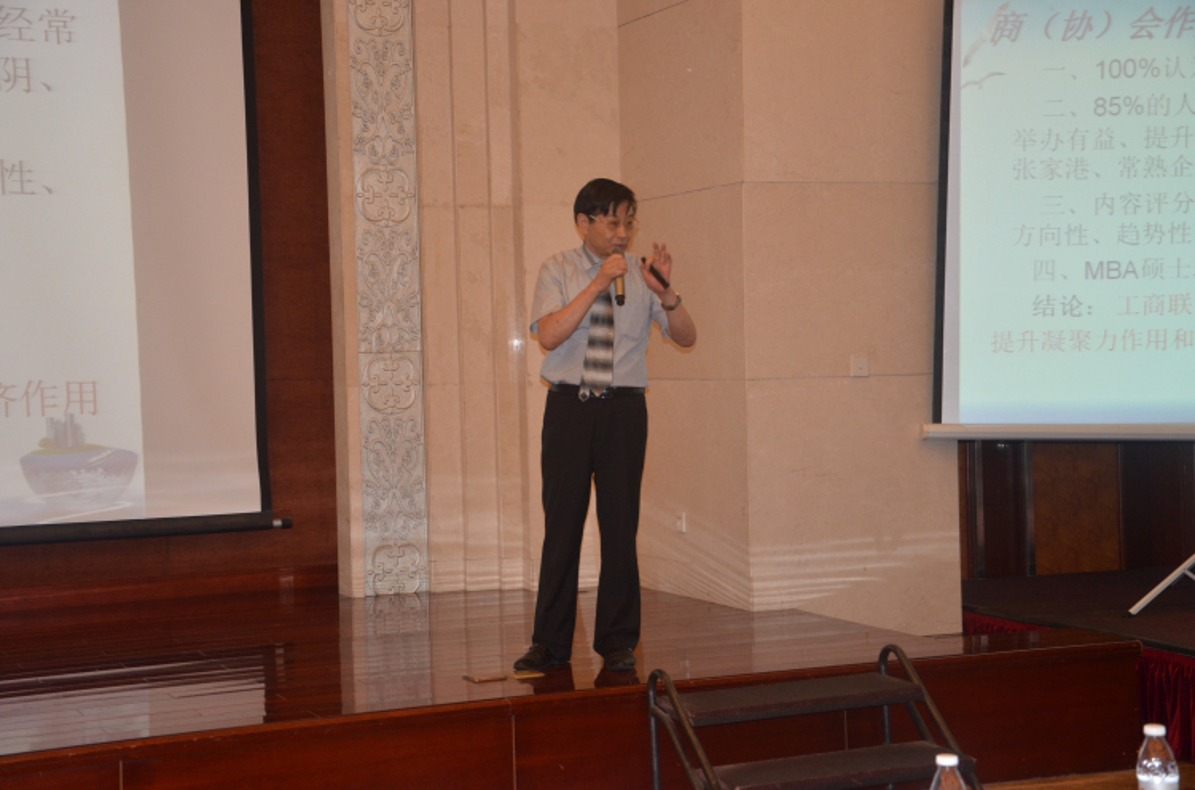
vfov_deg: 21.5
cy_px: 395
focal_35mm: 63
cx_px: 598
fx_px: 2086
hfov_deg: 32.0
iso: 800
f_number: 4.8
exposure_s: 1/60
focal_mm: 42
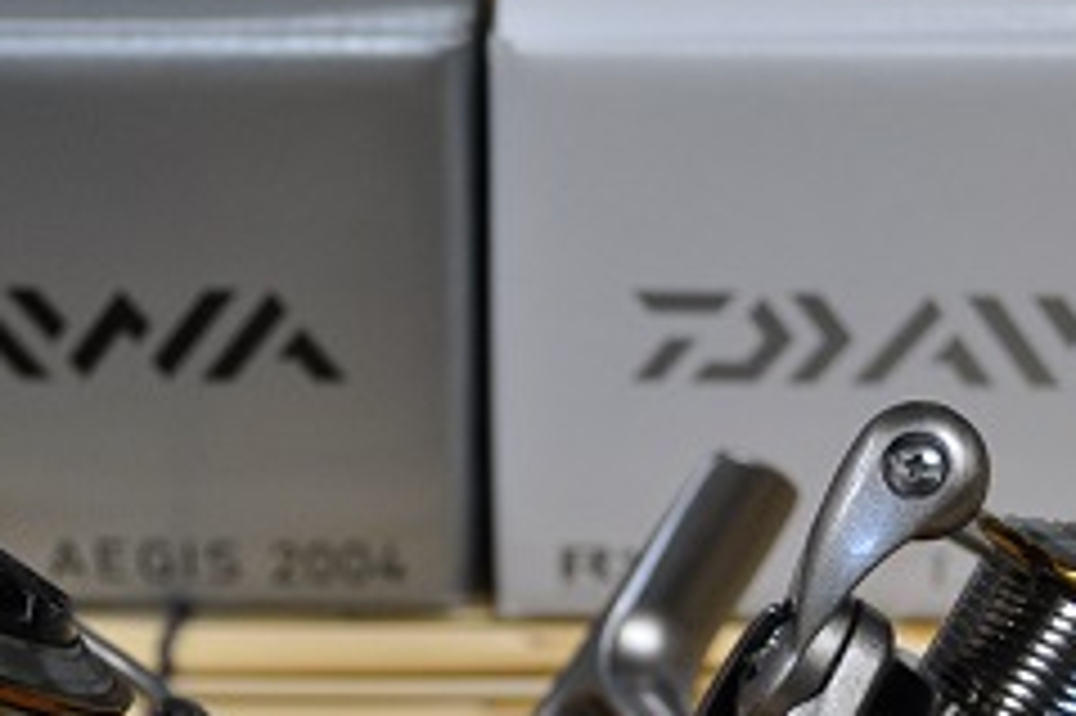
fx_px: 2897
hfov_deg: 21.0
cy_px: 608
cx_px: 504
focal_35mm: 97
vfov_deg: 14.0
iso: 720
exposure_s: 1/60
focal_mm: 24
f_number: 4
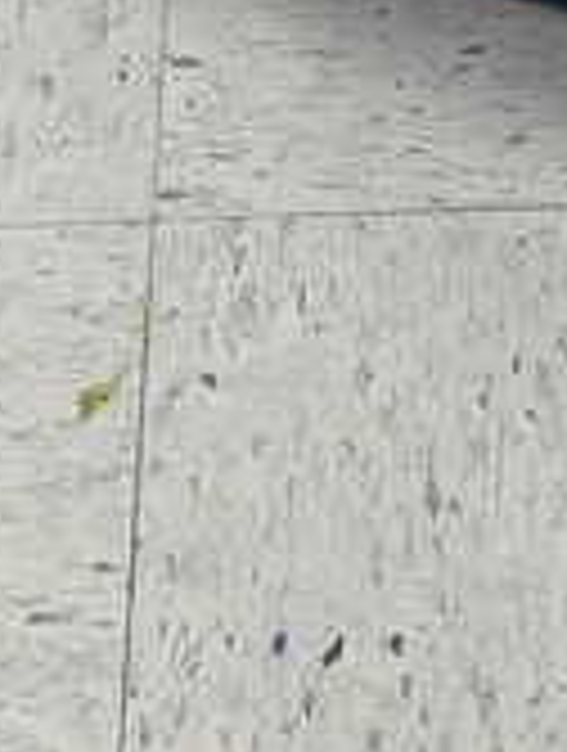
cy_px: 86
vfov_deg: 12.3
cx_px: 756
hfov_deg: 9.2
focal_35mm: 159
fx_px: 3459
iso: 100
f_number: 1.6
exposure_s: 1/120
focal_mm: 5.96
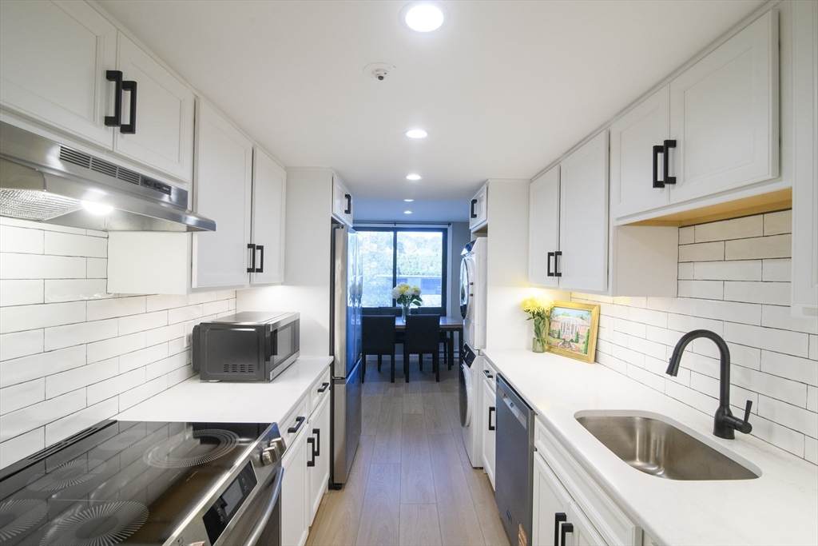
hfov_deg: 96.7
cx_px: 409
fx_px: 364
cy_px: 273
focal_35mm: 16
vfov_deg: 73.8
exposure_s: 1/125
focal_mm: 16
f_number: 10
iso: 1250
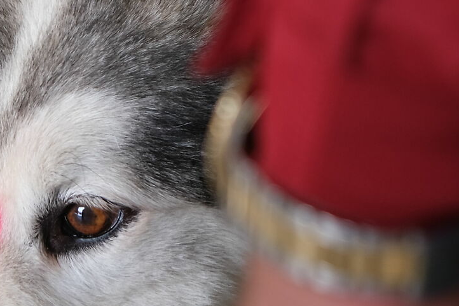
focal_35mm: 276
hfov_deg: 7.4
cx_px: 3
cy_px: 239
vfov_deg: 5.0
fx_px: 3518
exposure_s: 1/80
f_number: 4
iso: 320
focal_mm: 55
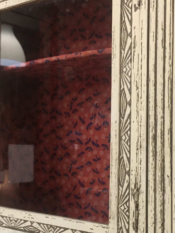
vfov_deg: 30.1
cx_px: 98
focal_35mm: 64
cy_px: 148
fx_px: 431
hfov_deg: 22.9
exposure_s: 1/25
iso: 200
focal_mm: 4.15
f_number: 2.2
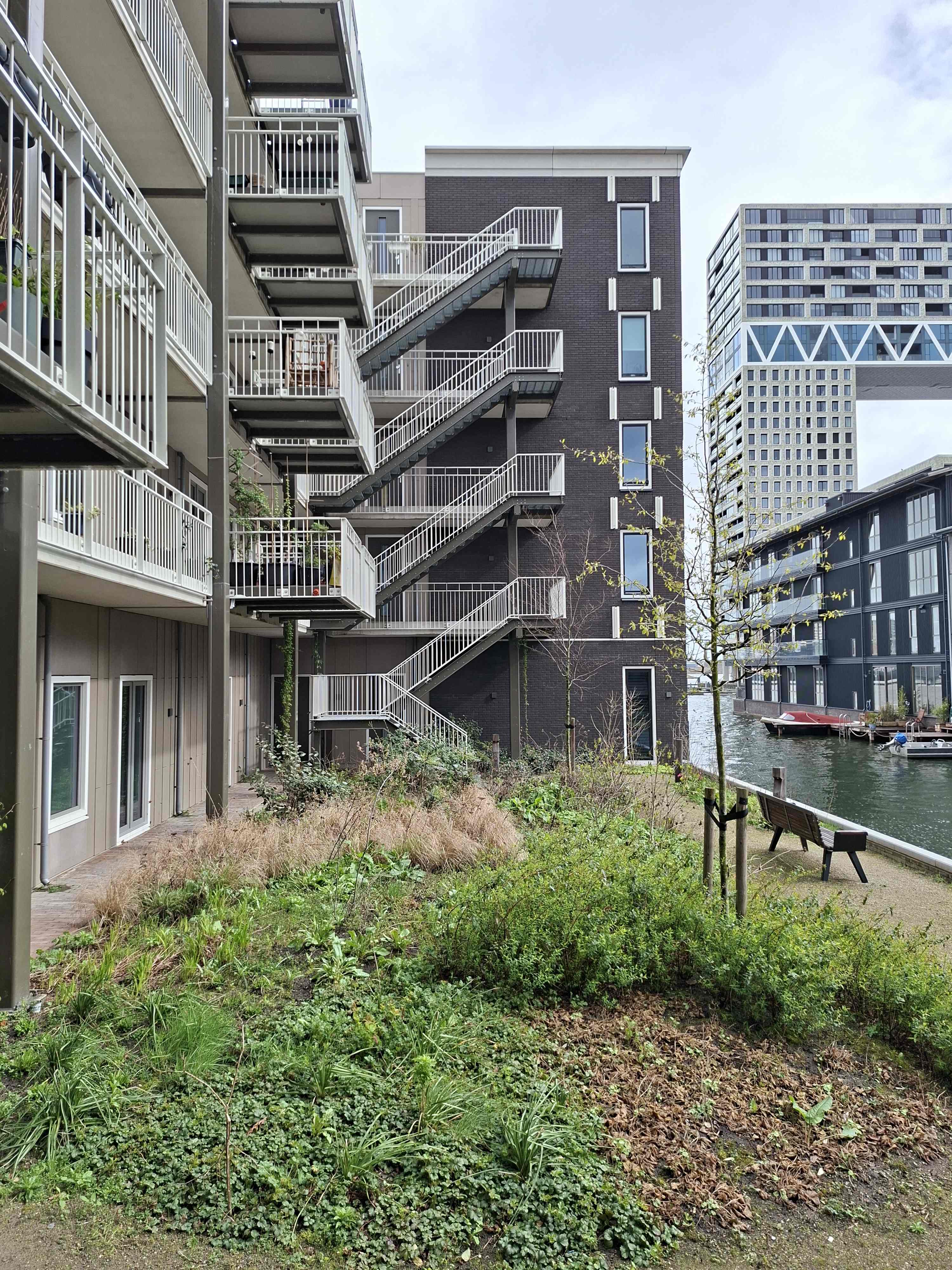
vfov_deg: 73.9
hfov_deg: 58.9
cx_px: 476
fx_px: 843
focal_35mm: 23
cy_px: 635
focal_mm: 5.54
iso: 50
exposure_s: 1/525
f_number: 1.8
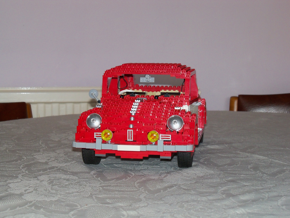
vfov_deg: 21.0
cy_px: 109
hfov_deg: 27.8
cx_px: 145
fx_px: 586
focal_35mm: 70
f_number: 4.1
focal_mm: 12.3
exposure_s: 1/30
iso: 200
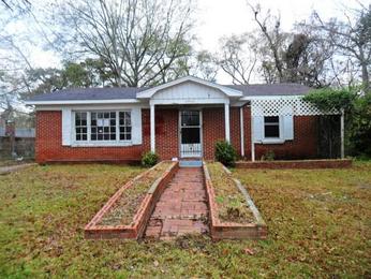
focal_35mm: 27
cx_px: 186
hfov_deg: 65.3
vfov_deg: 51.4
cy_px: 140
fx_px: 290
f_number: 3.5
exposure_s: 1/45
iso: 100
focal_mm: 4.9
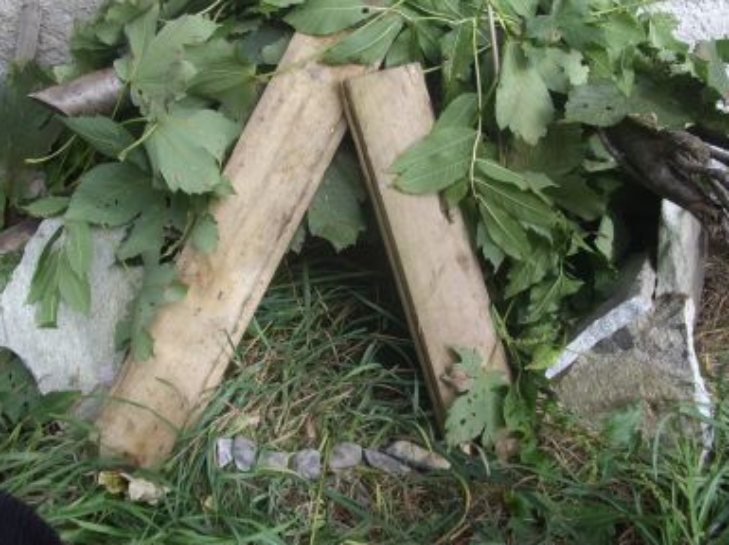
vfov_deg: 36.5
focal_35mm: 39
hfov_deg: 47.9
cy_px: 202
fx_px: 821
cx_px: 373
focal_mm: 5.8
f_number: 4.1
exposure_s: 1/192
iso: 71
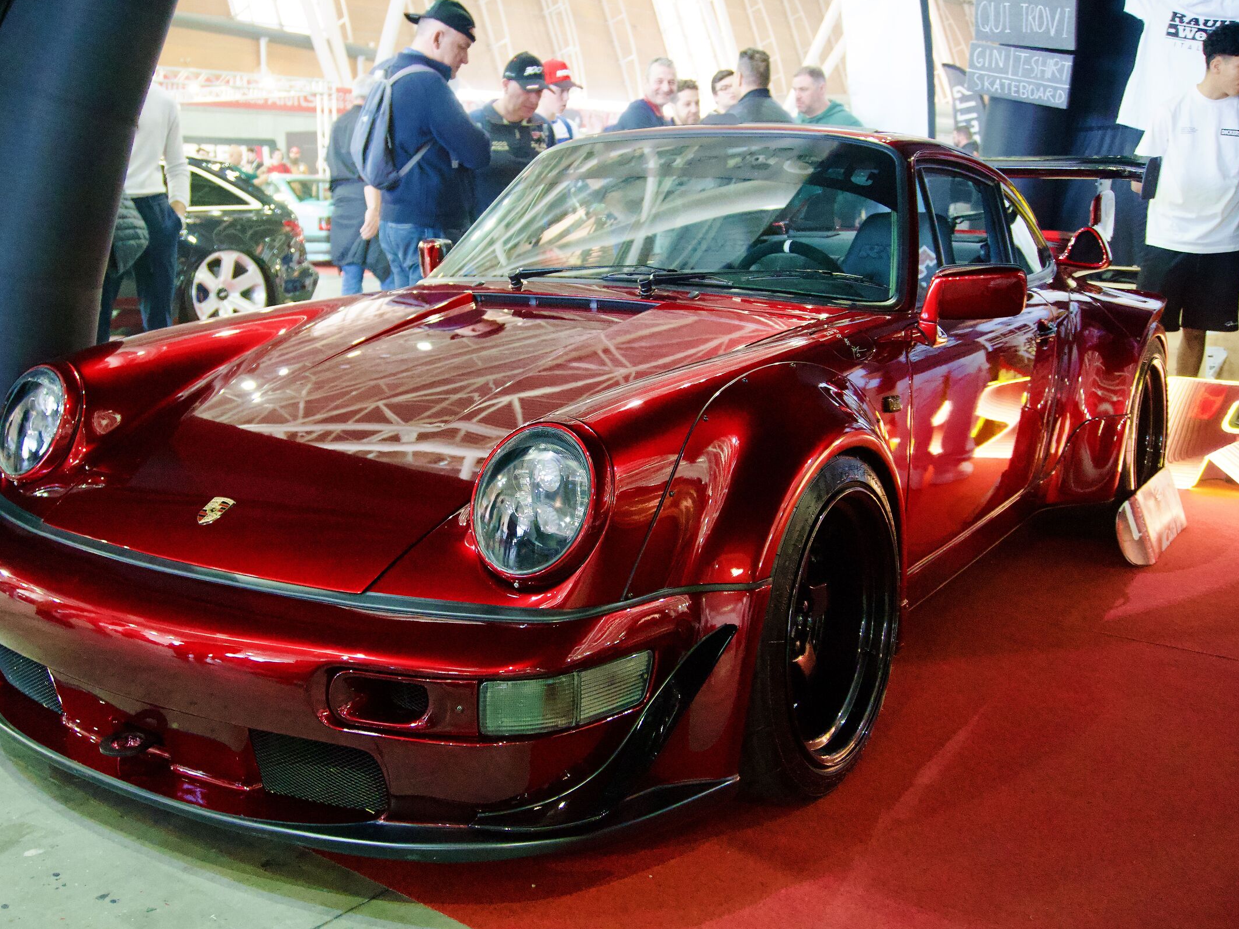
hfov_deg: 49.4
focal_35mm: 38
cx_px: 551
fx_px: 1344
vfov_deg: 38.1
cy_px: 464
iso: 6400
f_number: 4
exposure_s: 1/125
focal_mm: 23
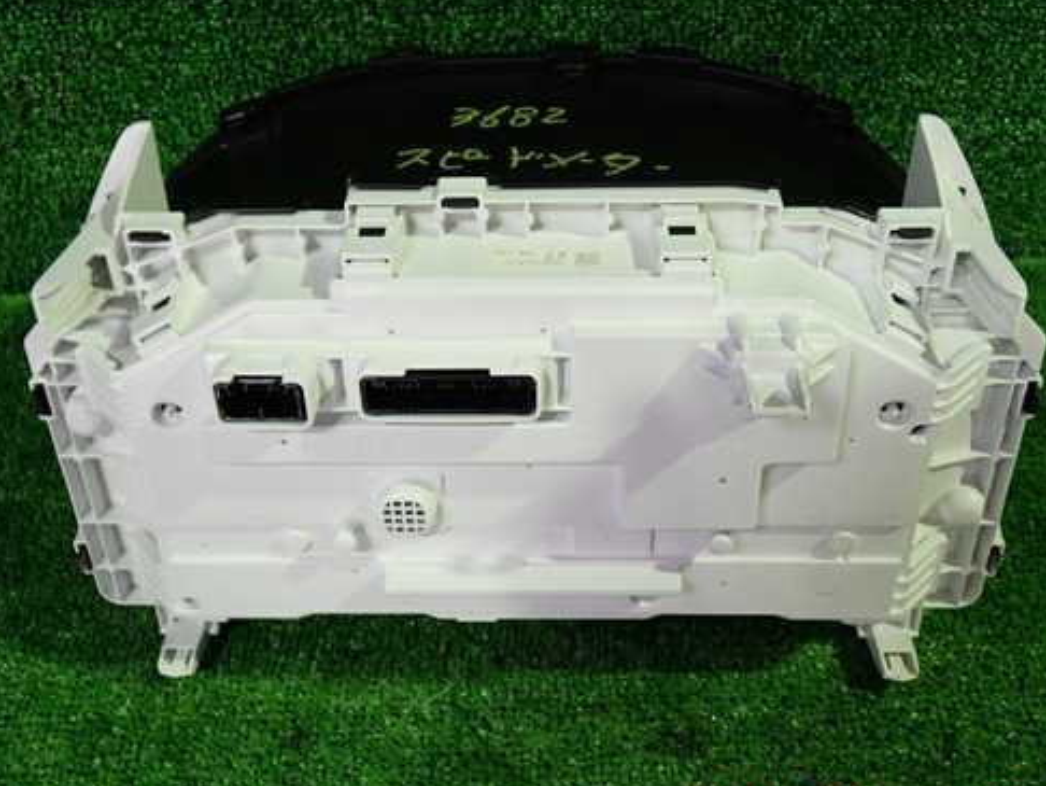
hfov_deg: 50.1
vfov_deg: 38.7
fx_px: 1119
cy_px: 353
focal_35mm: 37
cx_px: 532
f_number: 2.3
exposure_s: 1/30
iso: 200
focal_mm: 5.4
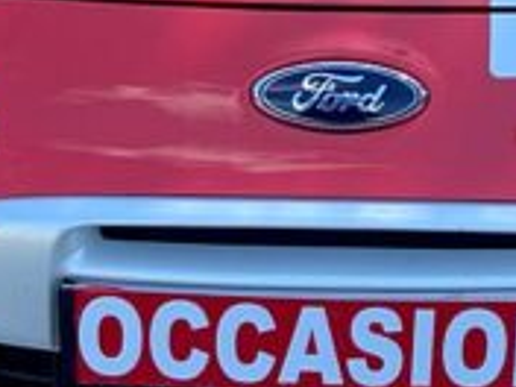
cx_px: 290
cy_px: -91
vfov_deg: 12.2
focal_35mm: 118
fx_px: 1759
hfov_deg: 16.7
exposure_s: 1/772
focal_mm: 4.25
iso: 32
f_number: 1.8
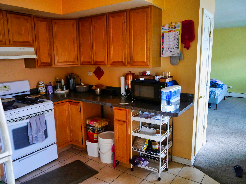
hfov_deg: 63.4
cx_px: 123
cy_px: 92
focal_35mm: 28
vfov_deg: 49.7
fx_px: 199
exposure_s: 1/13
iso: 1600
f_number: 3.5
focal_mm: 14
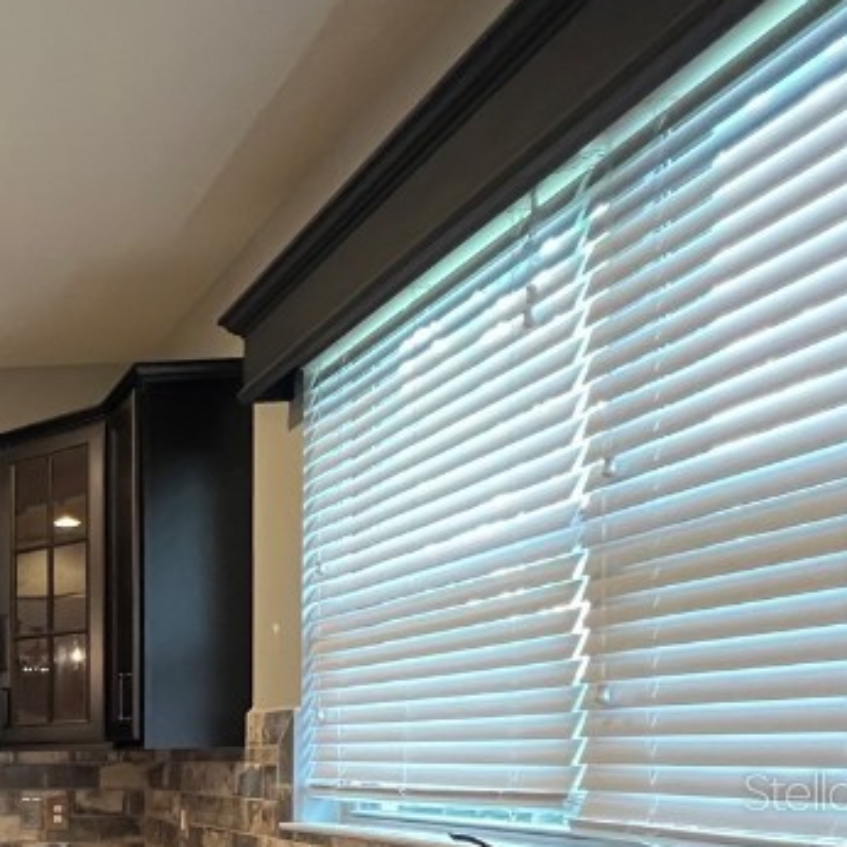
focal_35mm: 34
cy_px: 791
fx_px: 941
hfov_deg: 33.6
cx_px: -279
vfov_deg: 43.5
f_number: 1.8
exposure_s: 1/60
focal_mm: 1.57
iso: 640
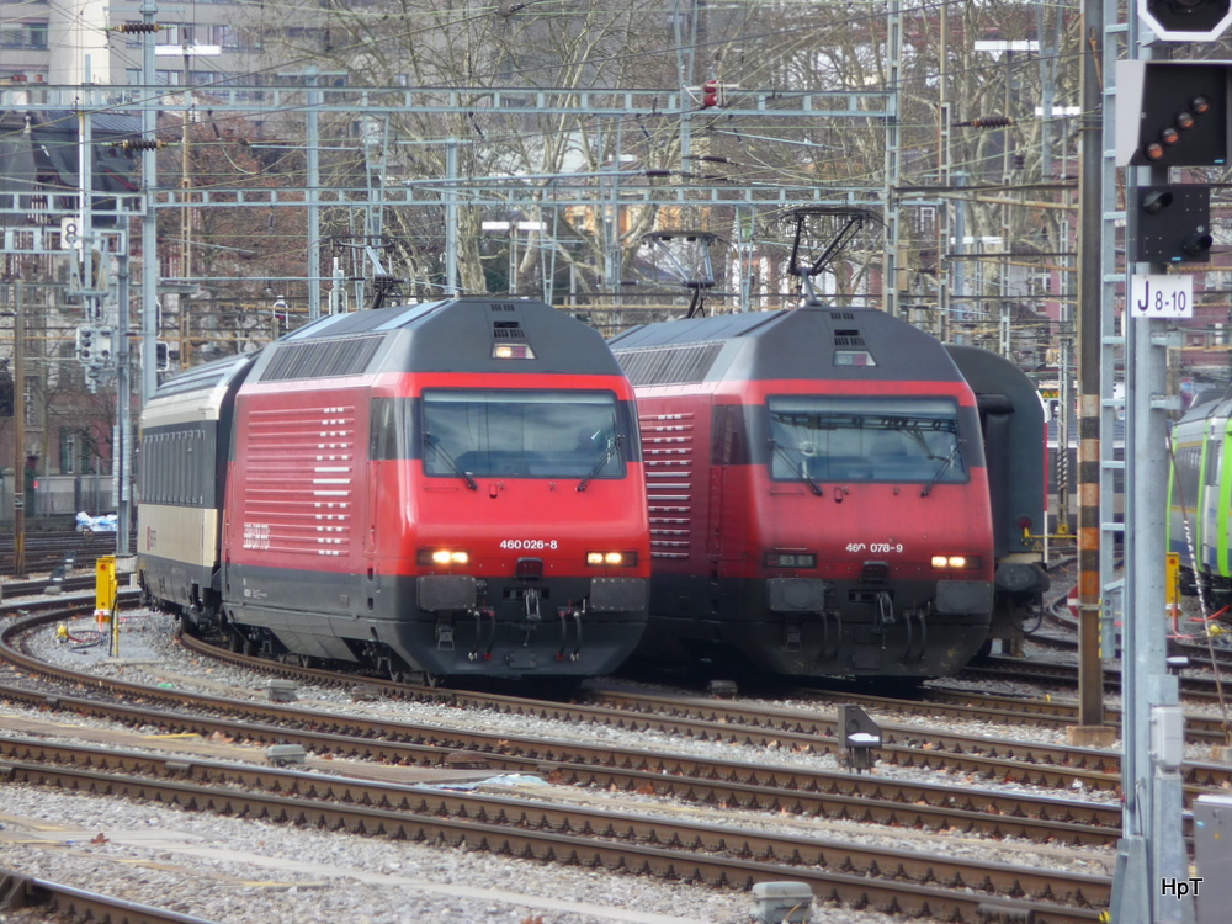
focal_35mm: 280
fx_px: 9965
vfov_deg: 5.3
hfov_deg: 7.1
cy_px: 462
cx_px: 616
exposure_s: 1/125
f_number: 4.9
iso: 100
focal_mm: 47
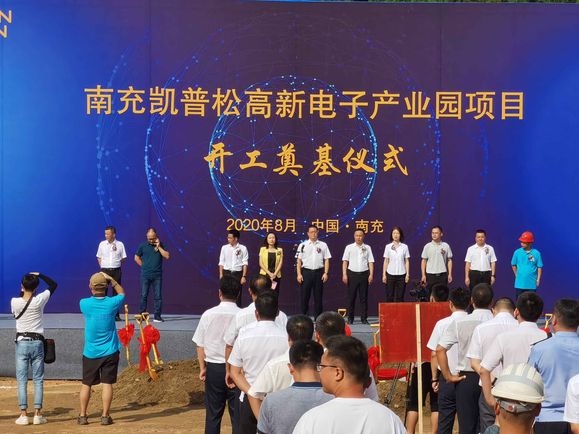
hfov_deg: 15.4
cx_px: 290
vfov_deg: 11.6
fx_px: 2141
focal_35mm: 128
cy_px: 217
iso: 50
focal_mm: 7.48
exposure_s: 1/2618
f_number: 2.4
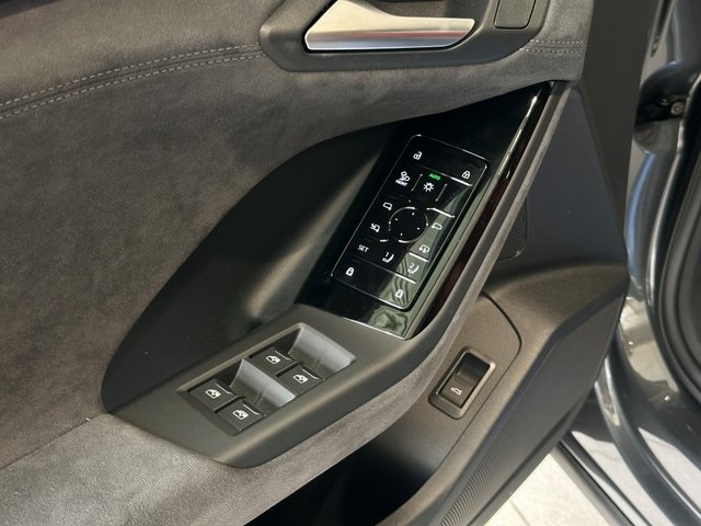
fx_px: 972
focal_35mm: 48
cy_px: 263
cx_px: 350
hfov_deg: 39.7
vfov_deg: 30.3
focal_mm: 6.86
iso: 250
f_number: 1.78
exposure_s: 1/40
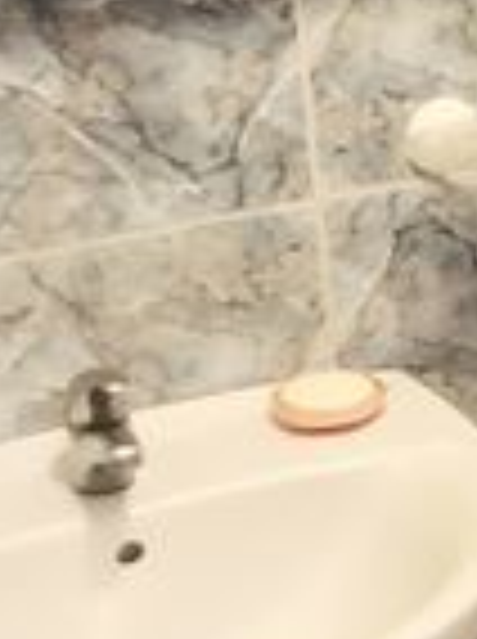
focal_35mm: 105
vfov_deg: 18.6
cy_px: 166
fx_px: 1935
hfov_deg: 13.1
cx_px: 781
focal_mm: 3.99
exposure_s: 1/17
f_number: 1.8
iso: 50
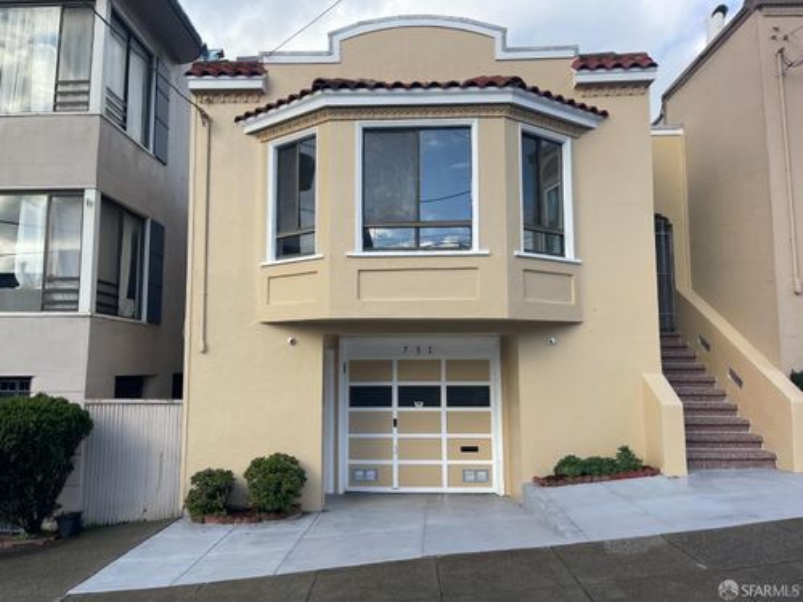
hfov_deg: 69.4
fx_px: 580
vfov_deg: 54.9
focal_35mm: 25
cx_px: 402
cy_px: 301
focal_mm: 5.1
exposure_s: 1/1225
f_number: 1.6
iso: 32
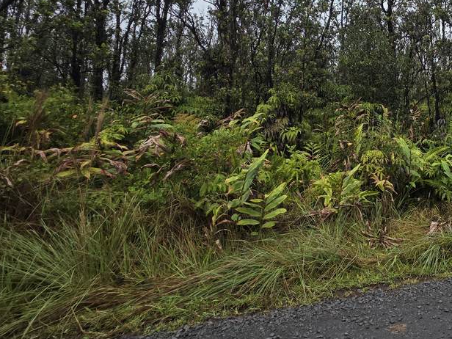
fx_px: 353
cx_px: 429
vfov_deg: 49.8
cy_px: 97
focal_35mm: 27
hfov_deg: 54.3
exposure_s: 1/827
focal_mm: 2.2
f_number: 1.9
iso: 40
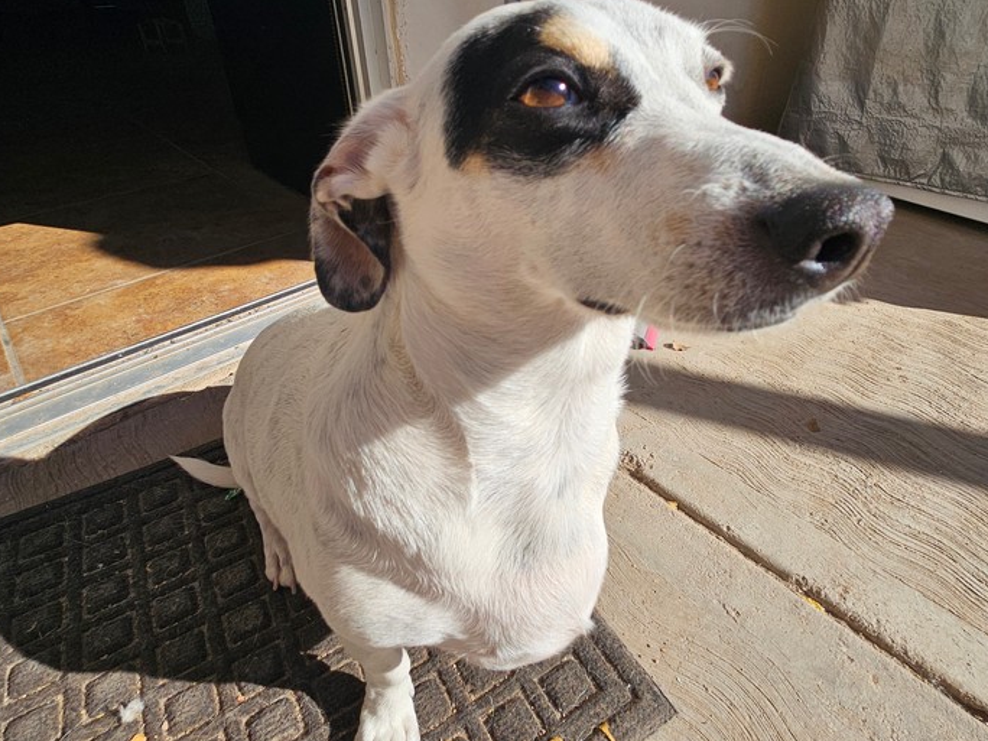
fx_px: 542
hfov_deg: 84.6
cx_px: 524
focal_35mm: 19
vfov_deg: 68.0
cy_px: 298
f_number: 2.2
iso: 50
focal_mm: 2.2
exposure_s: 1/3034
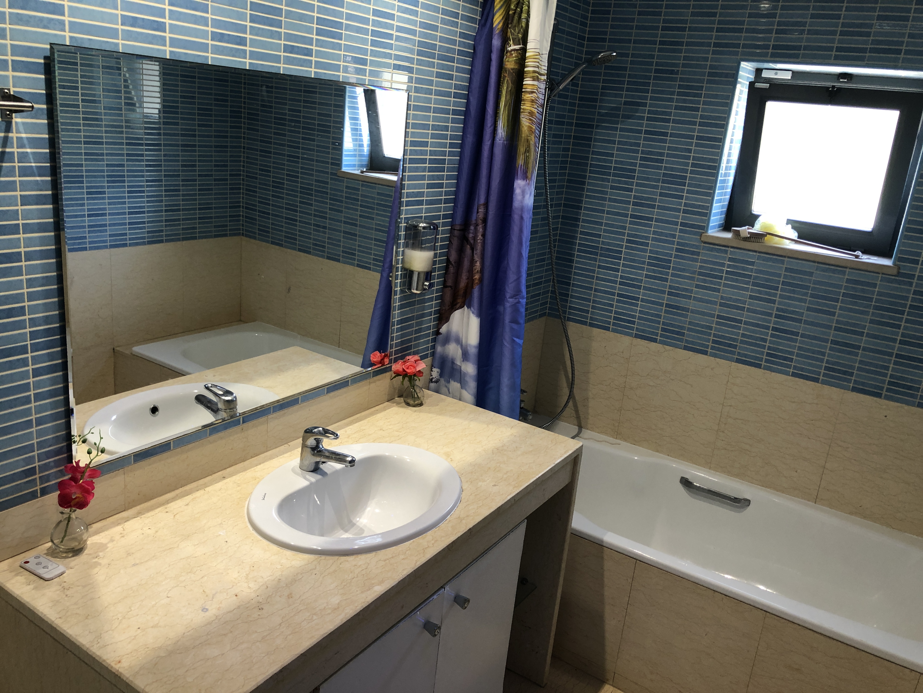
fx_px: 747
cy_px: 346
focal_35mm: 28
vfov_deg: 49.7
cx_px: 462
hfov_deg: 63.4
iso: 32
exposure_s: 1/20
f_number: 1.8
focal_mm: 4
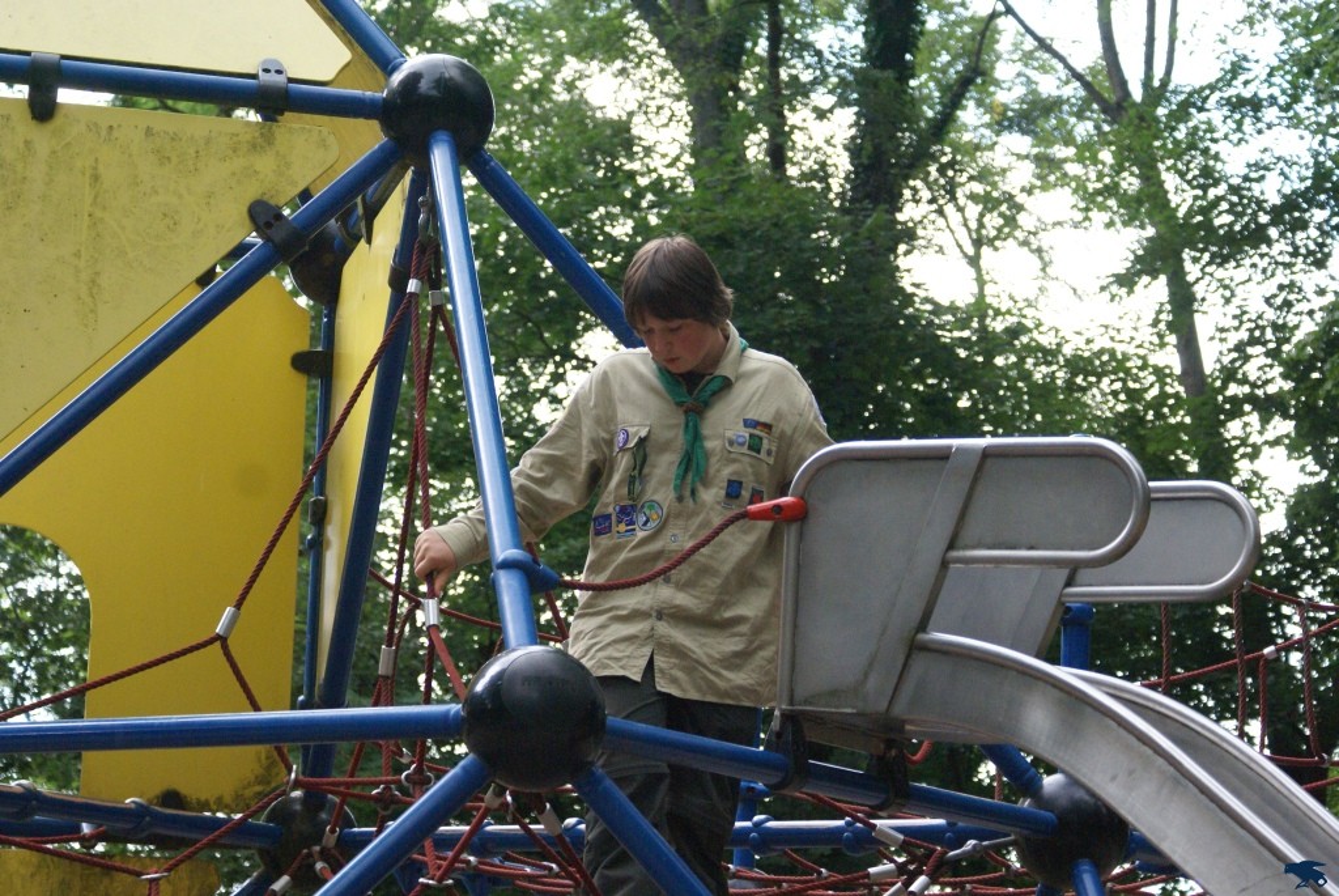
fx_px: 3909
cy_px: 448
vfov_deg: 13.1
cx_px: 670
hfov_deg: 19.4
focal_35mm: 105
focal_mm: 70
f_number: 5.6
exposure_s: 1/200
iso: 800
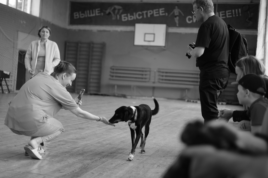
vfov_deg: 25.5
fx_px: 395
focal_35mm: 53
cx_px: 134
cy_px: 89
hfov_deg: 37.5
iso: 320
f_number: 1.4
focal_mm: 35
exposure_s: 1/125
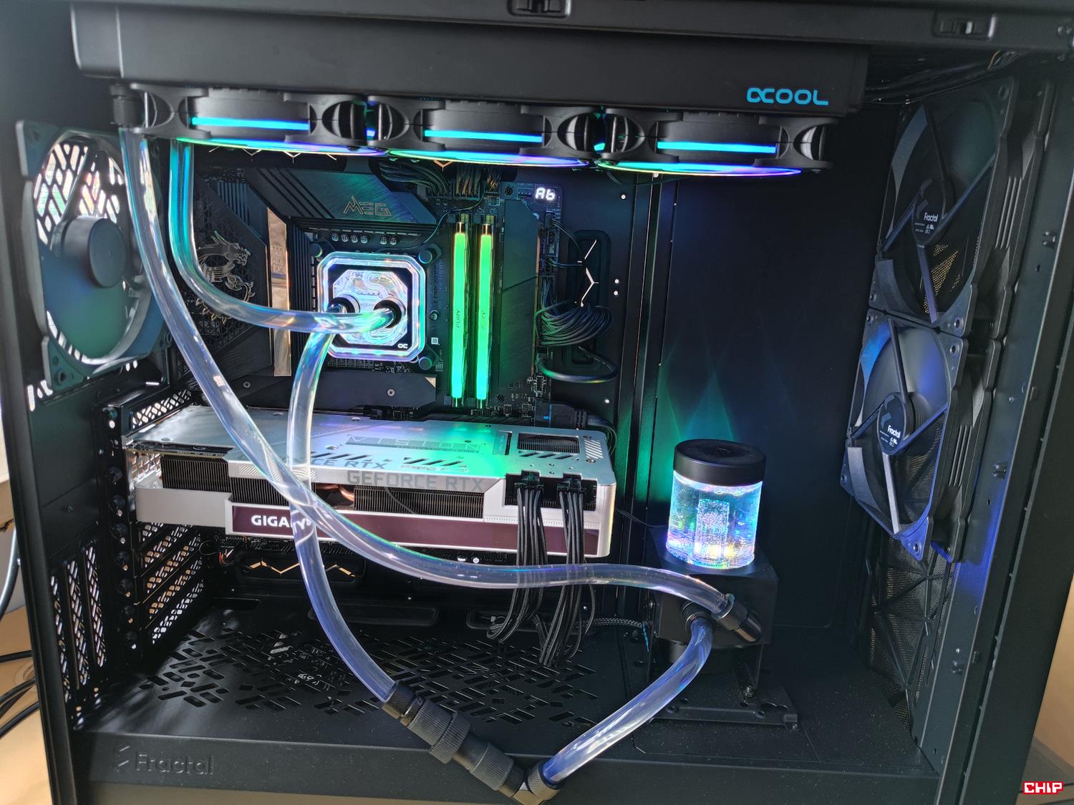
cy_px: 402
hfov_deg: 71.6
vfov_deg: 56.8
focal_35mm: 24
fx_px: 745
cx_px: 537
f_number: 1.85
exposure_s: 1/33
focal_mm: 6.78
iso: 400
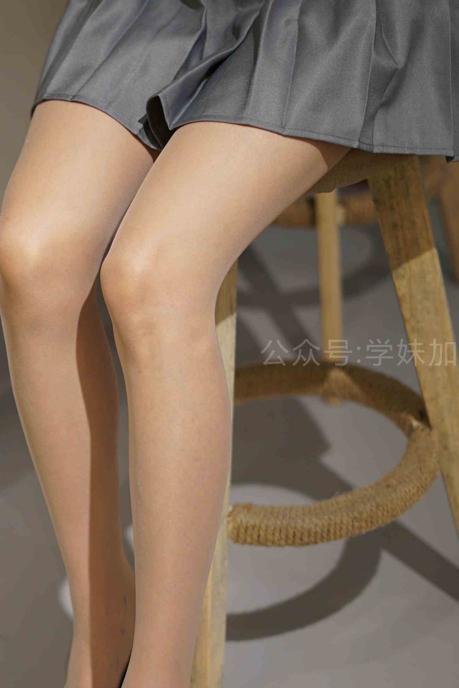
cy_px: 415
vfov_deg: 21.0
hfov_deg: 14.0
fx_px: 1853
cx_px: 91
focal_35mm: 97
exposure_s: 1/125
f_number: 1.8
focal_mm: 50
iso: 200
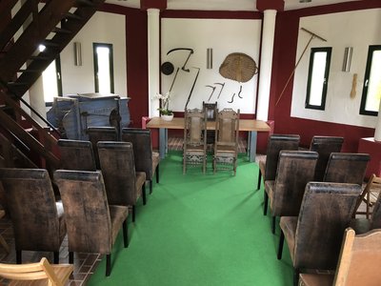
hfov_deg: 63.4
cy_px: 143
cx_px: 190
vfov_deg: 49.7
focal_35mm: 28
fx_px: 308
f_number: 1.8
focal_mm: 3.99
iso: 80
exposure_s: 1/15
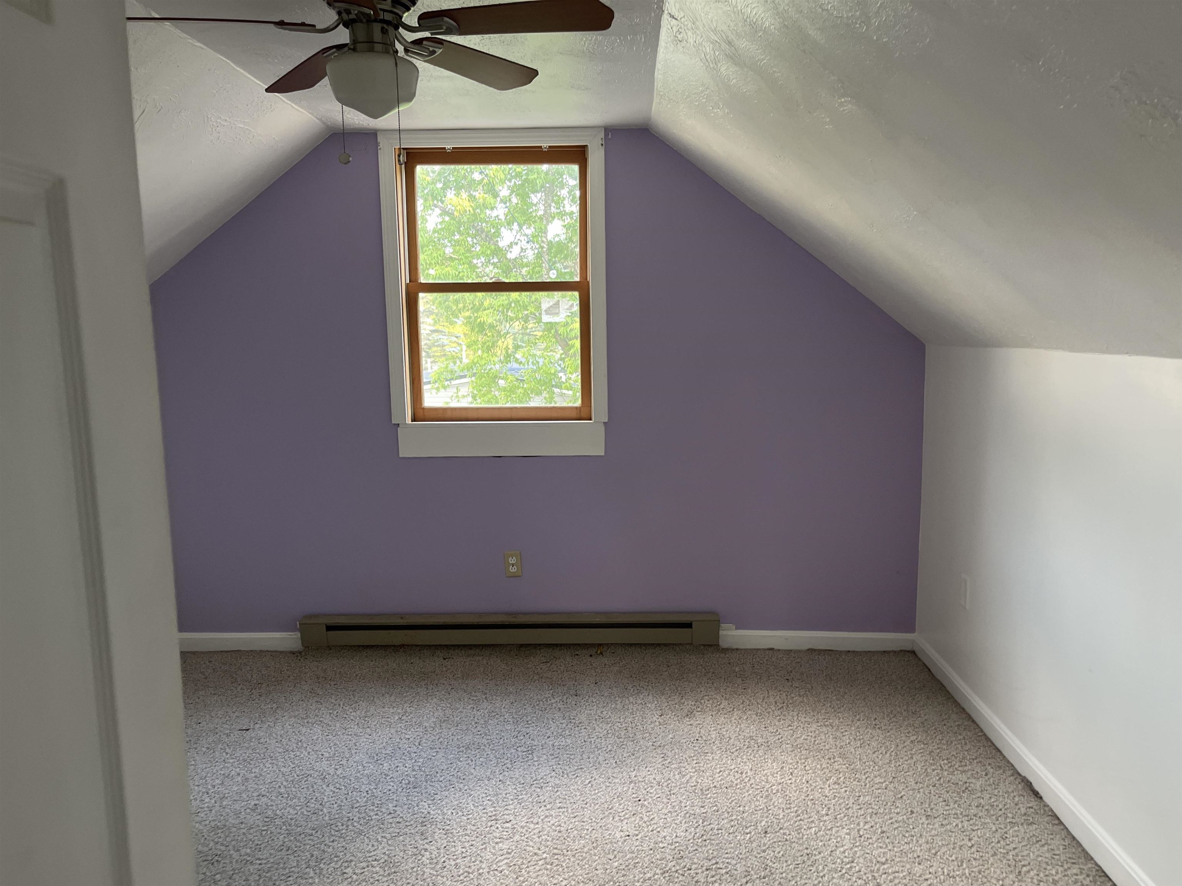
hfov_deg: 67.3
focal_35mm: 26
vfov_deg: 53.1
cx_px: 591
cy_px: 443
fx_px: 888
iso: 160
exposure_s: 1/60
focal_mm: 5.1
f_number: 1.6
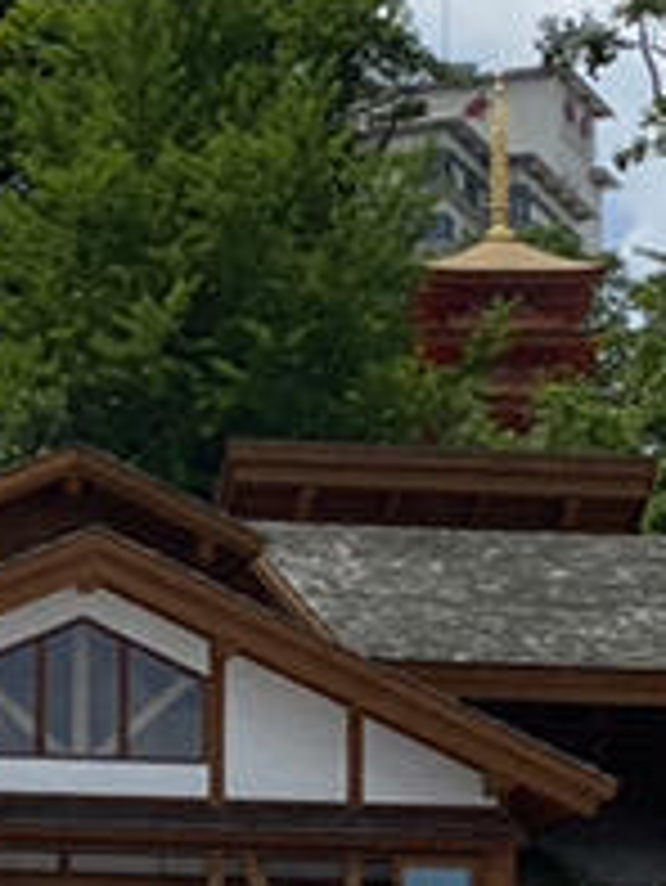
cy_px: 913
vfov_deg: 12.3
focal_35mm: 158
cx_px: 122
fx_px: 4049
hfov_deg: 9.4
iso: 32
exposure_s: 1/6757
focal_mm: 4.25
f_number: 1.8
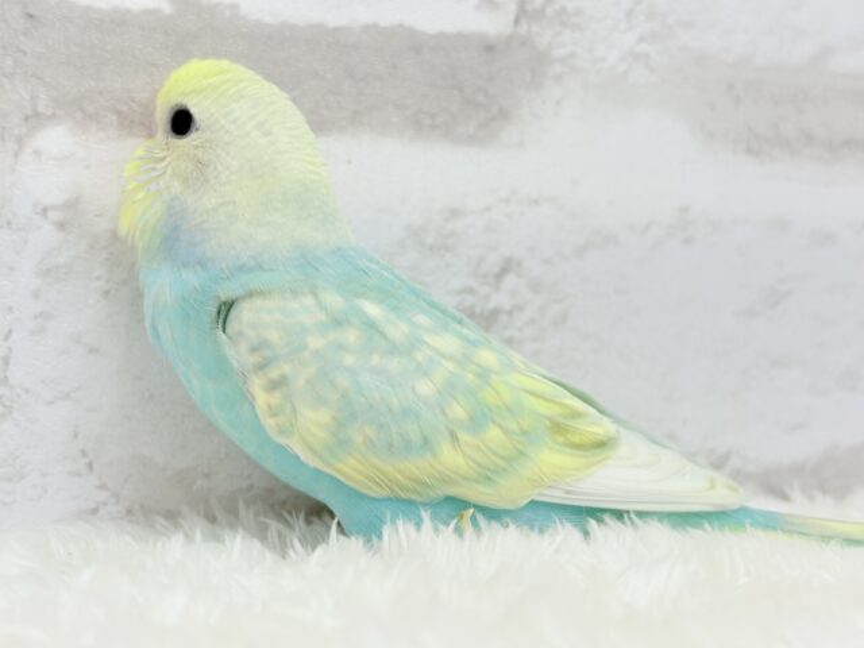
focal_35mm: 52
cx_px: 432
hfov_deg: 36.8
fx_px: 1298
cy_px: 324
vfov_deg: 28.0
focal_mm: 5.96
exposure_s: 1/50
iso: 40
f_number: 1.6
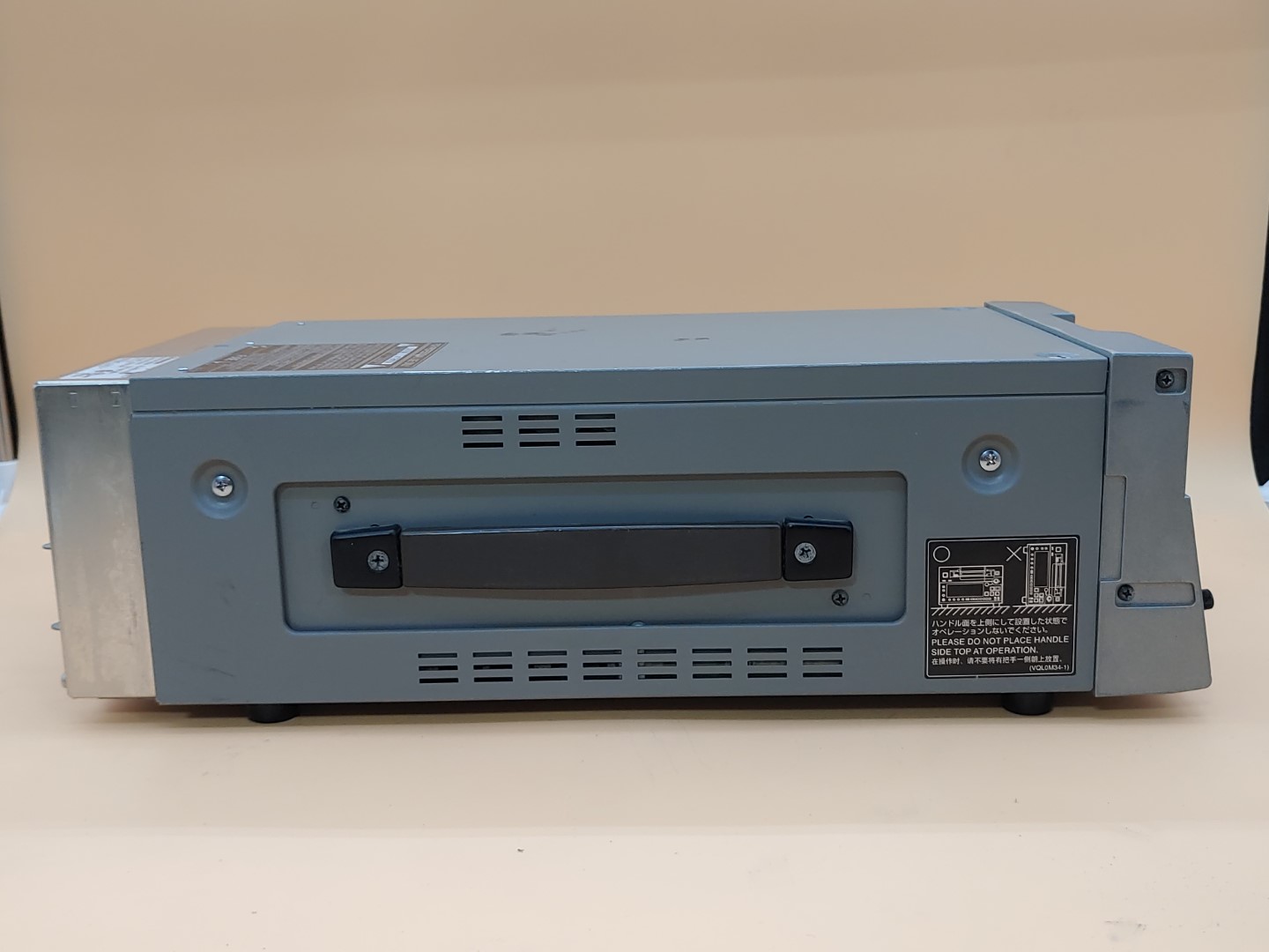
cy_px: 476
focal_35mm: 36
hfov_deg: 51.4
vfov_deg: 39.7
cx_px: 634
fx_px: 1320
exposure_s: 1/61
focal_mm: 4.36
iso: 50
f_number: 1.8
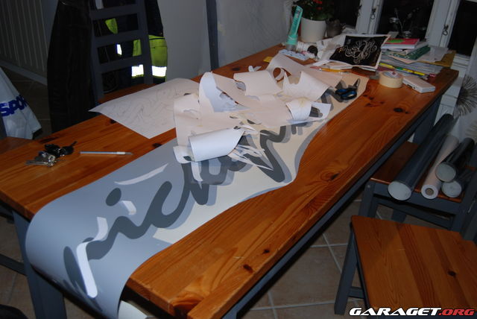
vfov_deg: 36.9
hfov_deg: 53.1
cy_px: 160
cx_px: 238
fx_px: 477
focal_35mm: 36
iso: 200
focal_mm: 24
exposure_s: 1/60
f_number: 4
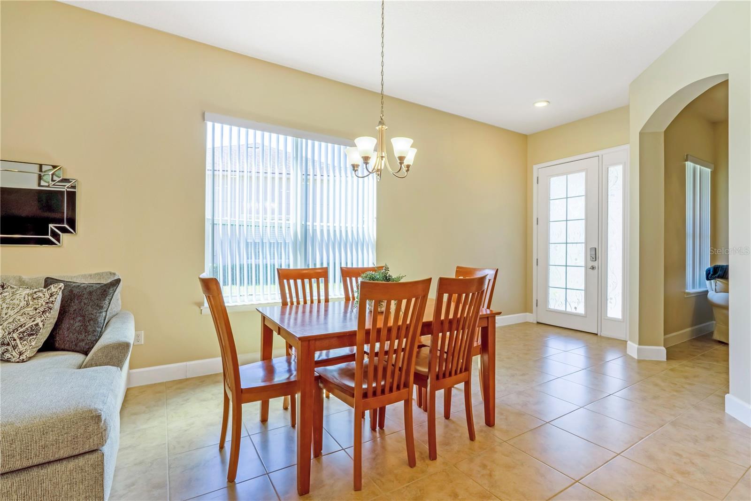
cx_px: 376
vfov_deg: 72.0
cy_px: 250
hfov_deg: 95.0
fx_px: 344
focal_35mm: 16
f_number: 9
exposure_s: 1/640
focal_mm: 11
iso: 250
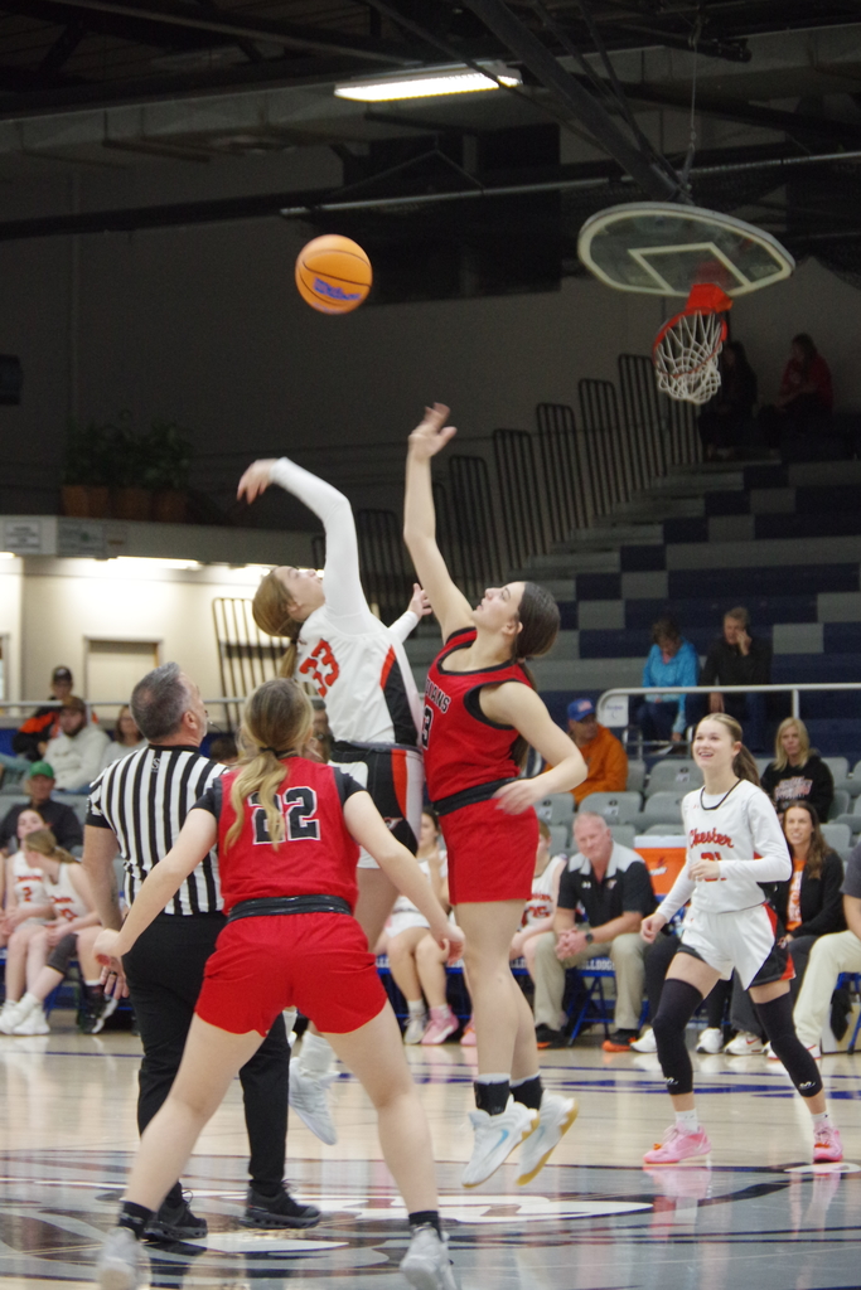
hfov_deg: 10.4
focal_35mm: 132
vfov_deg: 15.5
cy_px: 645
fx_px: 4734
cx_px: 430
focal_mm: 88
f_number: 5.6
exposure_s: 1/125
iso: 3200
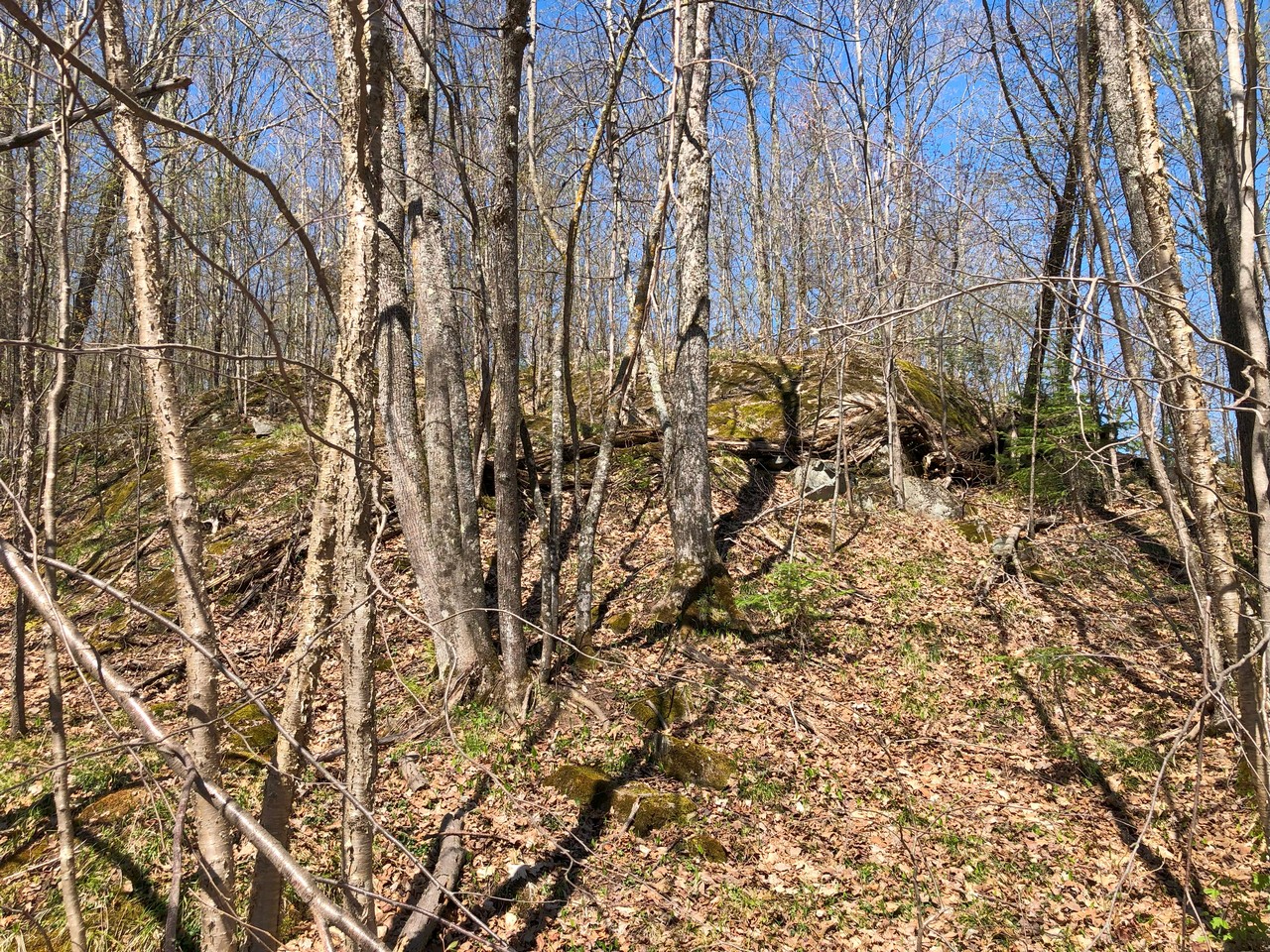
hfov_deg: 63.4
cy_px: 476
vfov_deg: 49.7
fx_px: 1027
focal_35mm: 28
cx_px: 635
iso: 20
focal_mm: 3.99
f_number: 1.8
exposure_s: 1/1080
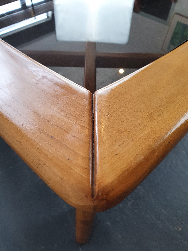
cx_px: 94
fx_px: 188
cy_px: 126
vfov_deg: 67.3
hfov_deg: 53.1
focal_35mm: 26
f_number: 2.4
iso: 125
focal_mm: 4.32
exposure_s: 1/100
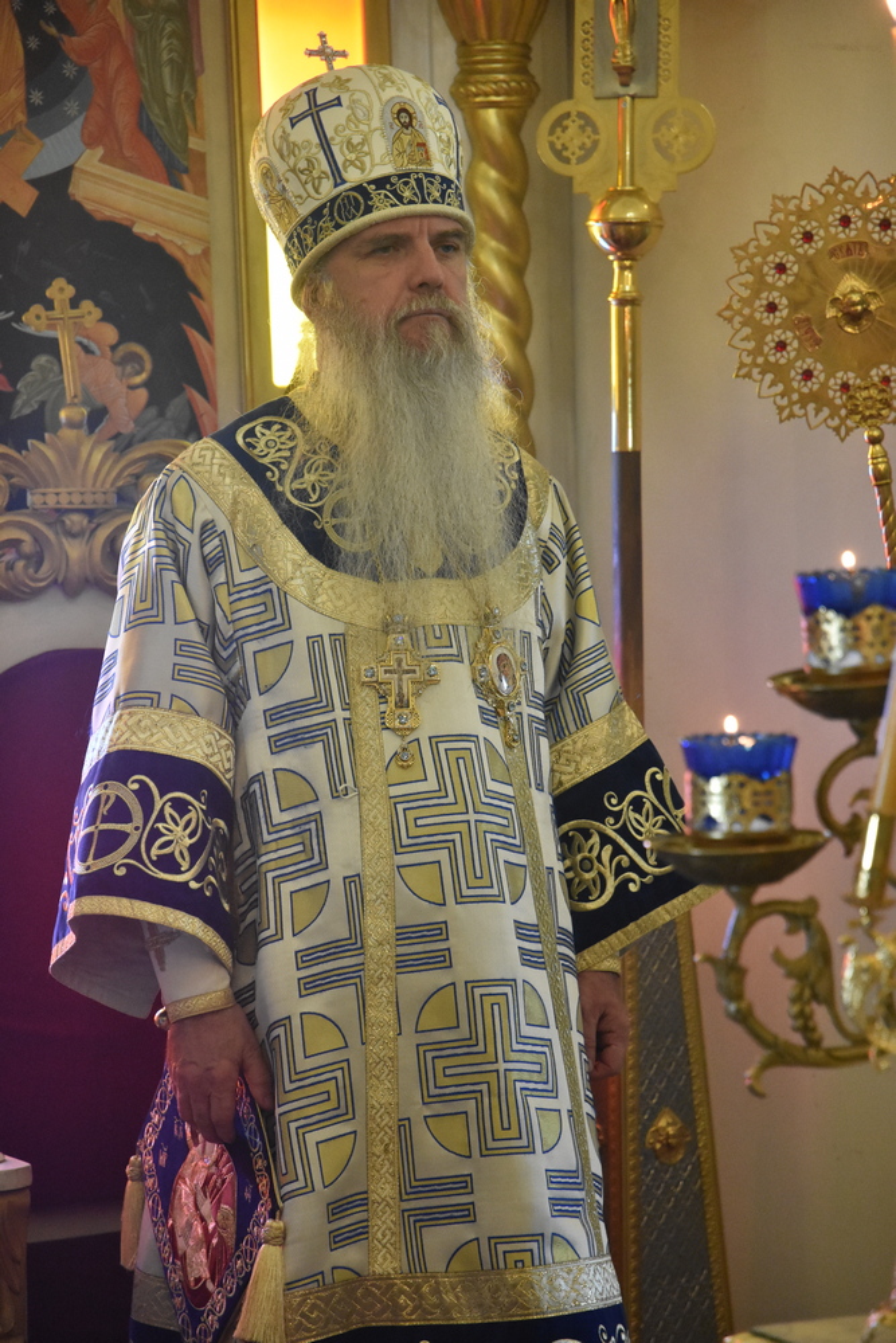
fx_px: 4478
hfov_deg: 11.4
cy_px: 672
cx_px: 448
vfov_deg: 17.1
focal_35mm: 120
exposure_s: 1/125
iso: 4000
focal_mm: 80
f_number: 4
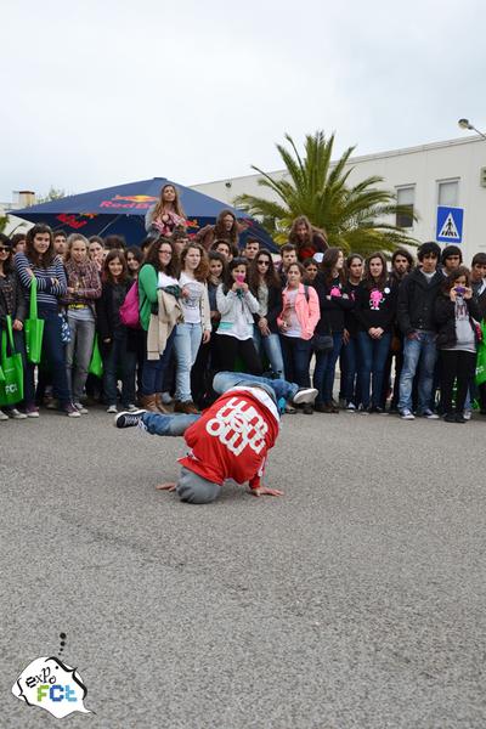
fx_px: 911
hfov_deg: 29.9
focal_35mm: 45
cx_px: 243
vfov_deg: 43.6
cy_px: 364
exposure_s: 1/160
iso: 100
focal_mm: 30
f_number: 6.3
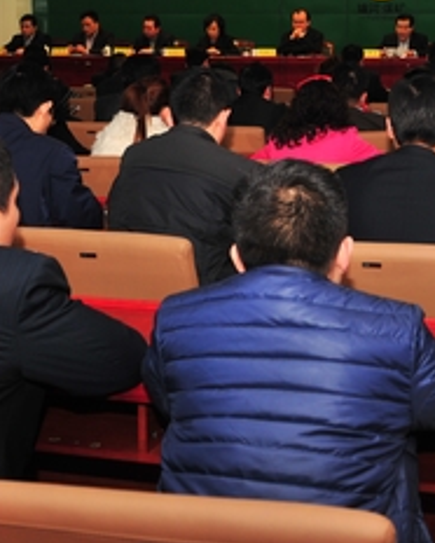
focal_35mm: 63
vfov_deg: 29.2
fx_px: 1013
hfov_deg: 23.6
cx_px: 388
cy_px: 98
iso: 250
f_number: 5
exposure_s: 1/60
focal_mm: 24
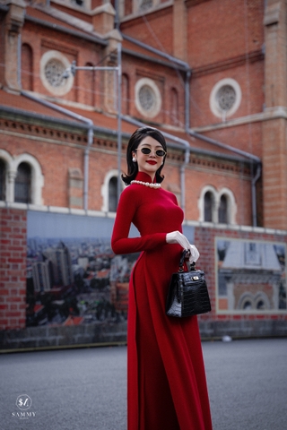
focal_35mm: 70
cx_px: 144
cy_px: 215
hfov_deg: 19.5
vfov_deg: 28.8
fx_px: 837
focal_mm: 70
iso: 80
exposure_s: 1/125
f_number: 2.8
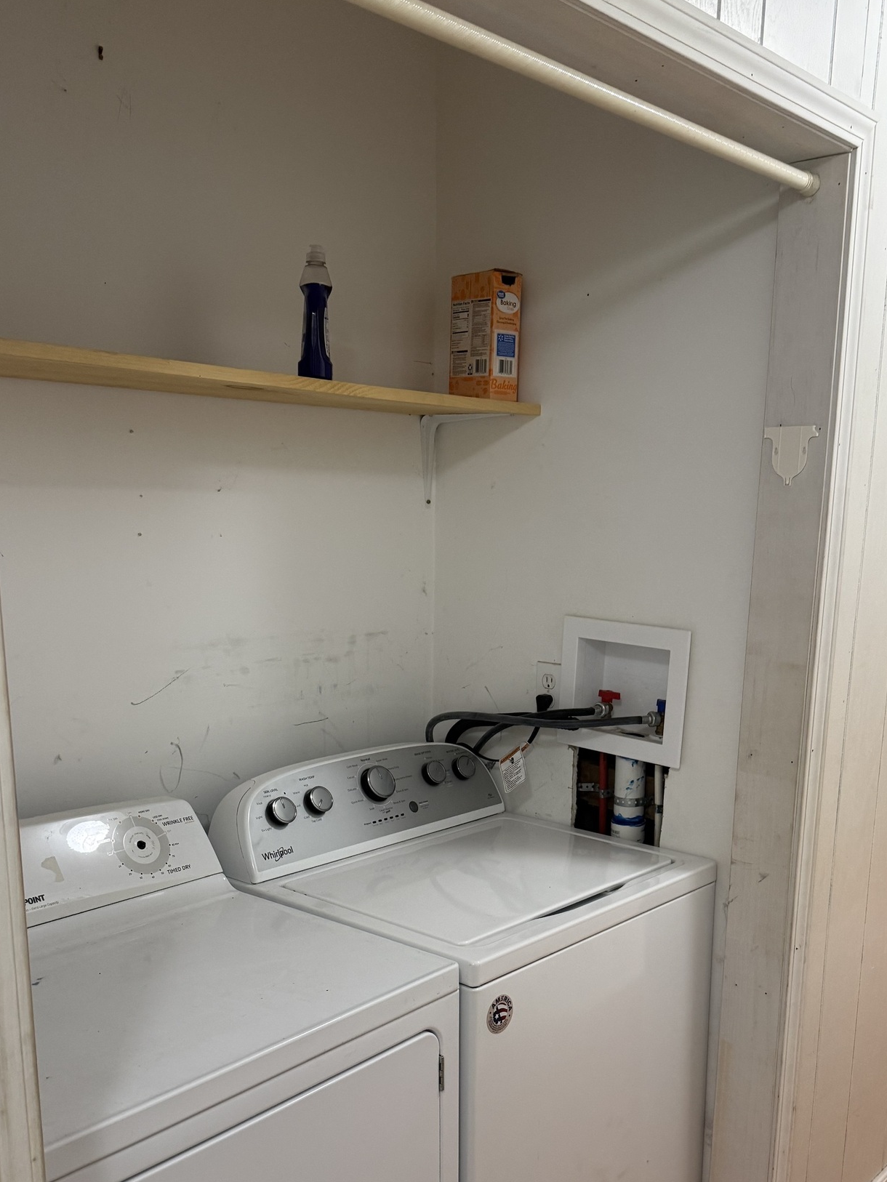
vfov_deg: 53.2
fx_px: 1161
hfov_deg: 41.8
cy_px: 758
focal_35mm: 34
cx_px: 487
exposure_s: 1/60
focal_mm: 6.76
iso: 250
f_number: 1.78
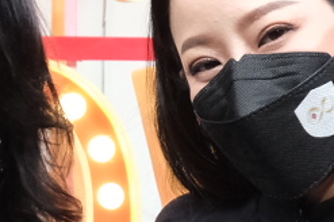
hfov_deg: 7.1
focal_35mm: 288
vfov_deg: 4.7
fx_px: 2668
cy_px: 351
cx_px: 15
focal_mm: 26.5
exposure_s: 1/40
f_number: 7.1
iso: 2000
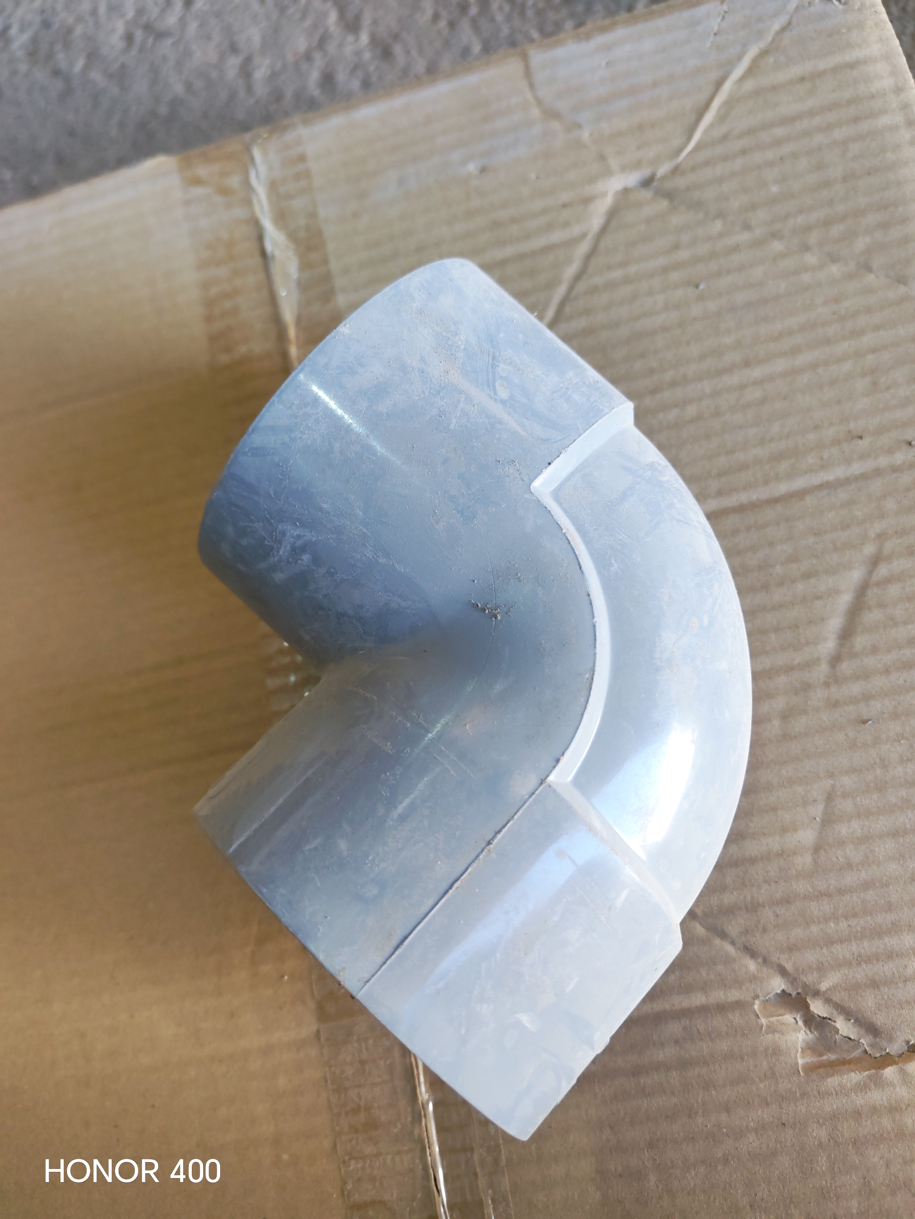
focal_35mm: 27
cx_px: 458
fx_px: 952
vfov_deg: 65.3
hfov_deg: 51.4
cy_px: 610
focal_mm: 6.12
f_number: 1.9
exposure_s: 1/100
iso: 500
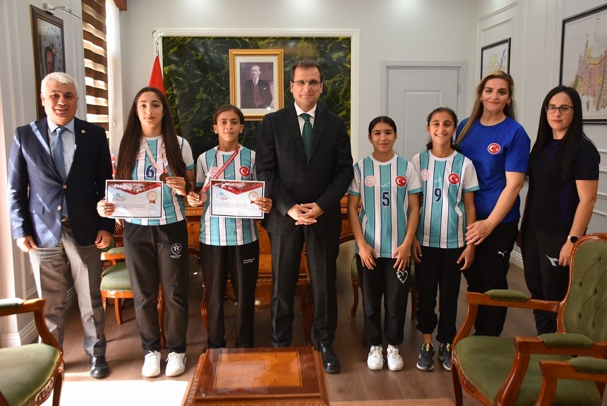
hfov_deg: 55.1
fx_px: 582
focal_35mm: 34
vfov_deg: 38.4
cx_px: 304
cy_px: 203
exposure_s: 1/60
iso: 500
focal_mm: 23
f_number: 4
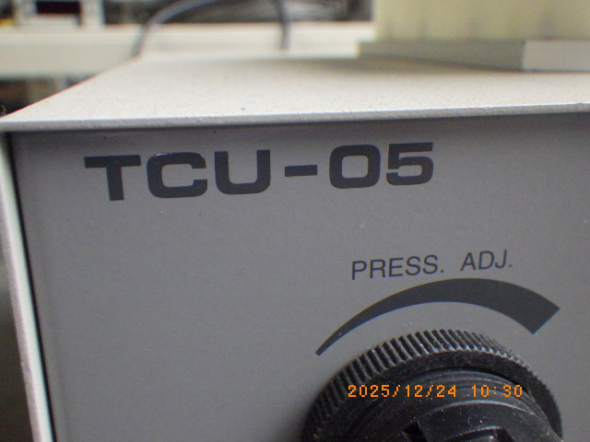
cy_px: 221
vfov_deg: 41.8
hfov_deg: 54.0
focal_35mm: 34
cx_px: 295
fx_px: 580
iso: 500
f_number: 3.8
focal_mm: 6.1
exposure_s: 1/50
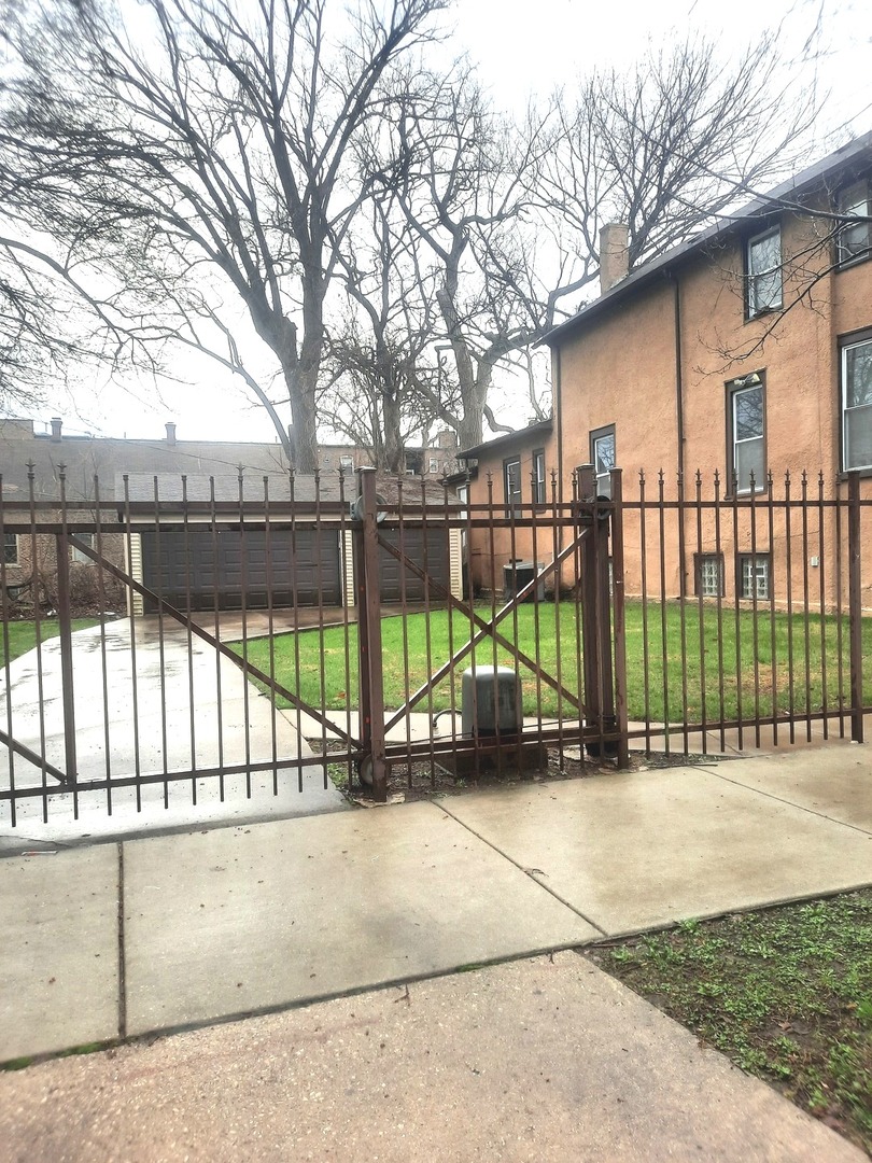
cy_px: 582
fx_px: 840
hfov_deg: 54.9
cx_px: 436
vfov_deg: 69.4
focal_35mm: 25
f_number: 2
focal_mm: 4.6
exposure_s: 1/351
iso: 32
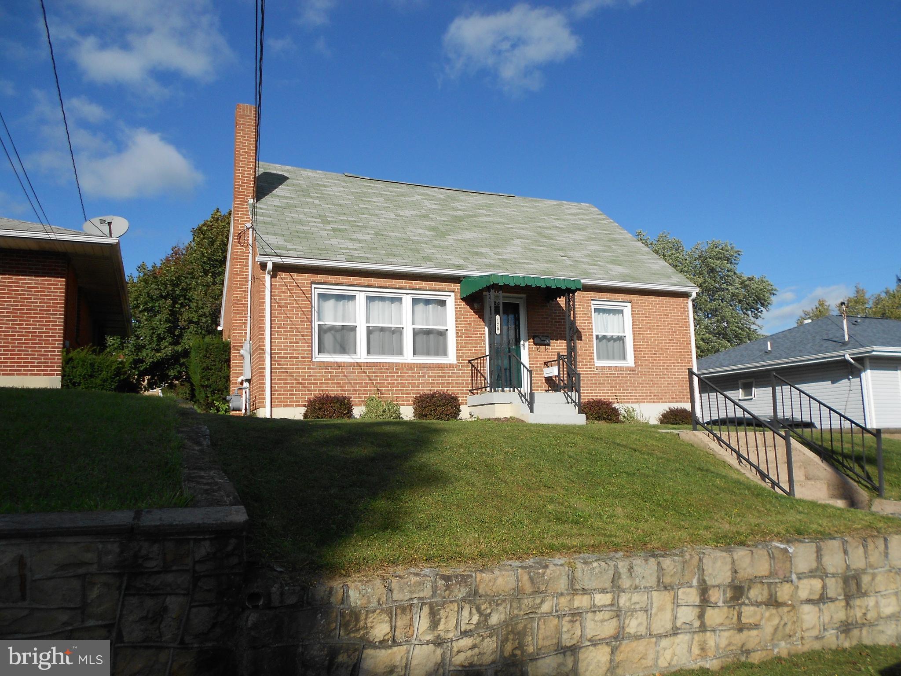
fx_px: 677
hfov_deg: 67.3
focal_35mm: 26
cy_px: 338
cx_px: 450
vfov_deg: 53.1
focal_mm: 4.6
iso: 80
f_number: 3.2
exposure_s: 1/1250
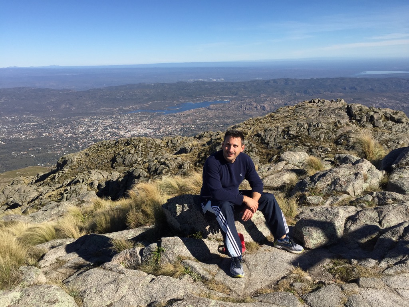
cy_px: 154
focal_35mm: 29
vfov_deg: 48.2
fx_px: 343
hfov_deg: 61.7
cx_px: 204
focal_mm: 4.15
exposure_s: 1/1980
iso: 32
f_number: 2.2
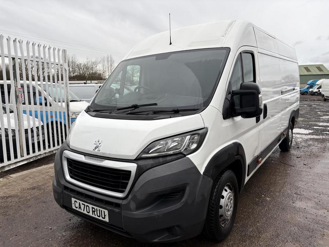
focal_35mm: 26
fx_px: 247
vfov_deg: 53.1
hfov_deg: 67.3
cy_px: 124
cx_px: 164
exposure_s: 1/392
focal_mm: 5.96
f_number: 1.6
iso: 50
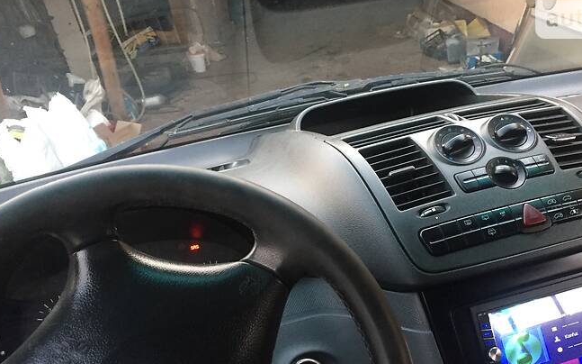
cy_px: 259
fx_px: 603
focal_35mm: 38
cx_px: 318
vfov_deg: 33.1
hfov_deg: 51.5
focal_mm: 4.2
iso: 250
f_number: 2.2
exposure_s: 1/20
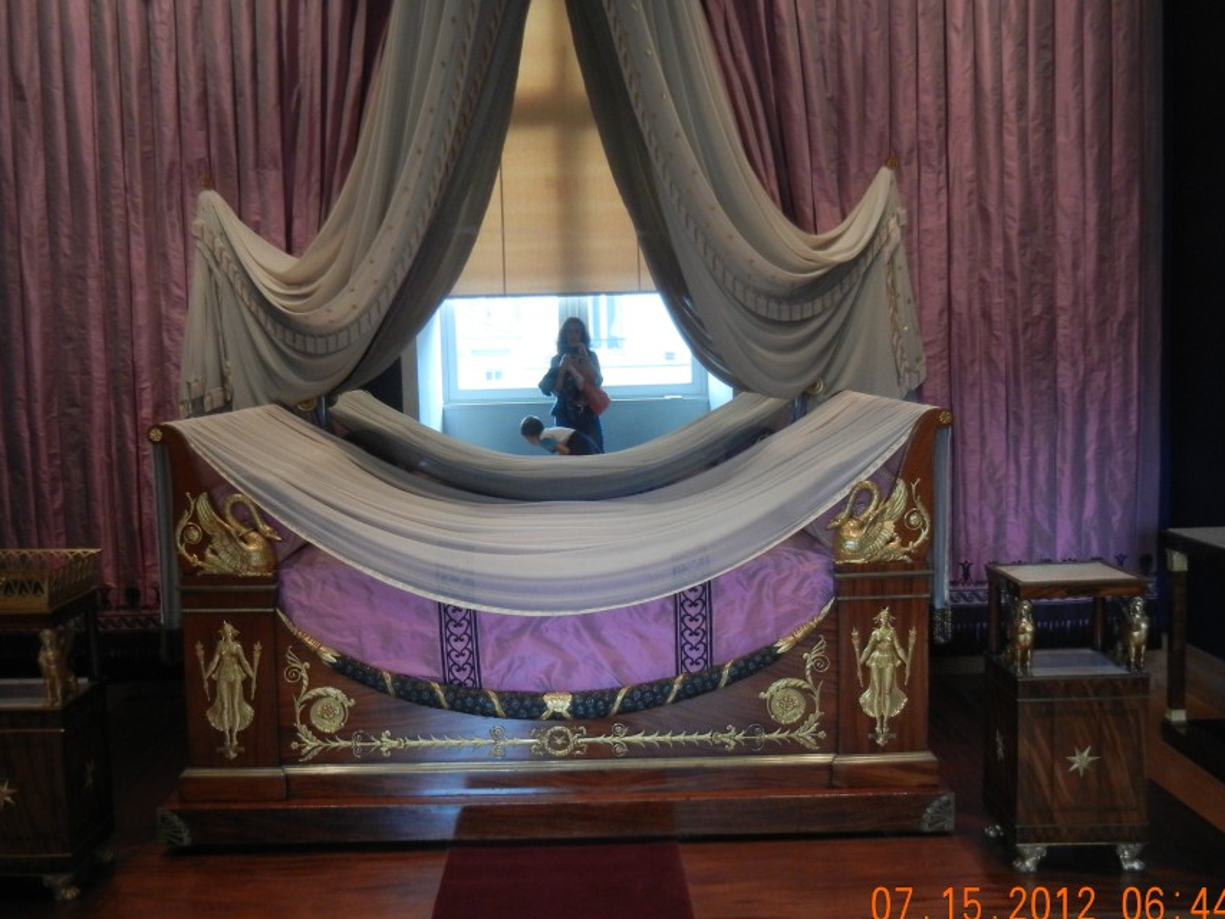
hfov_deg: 51.3
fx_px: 1274
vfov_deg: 39.7
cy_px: 468
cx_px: 587
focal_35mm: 36
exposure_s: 1/37.4
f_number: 3.5
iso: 400
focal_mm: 5.4
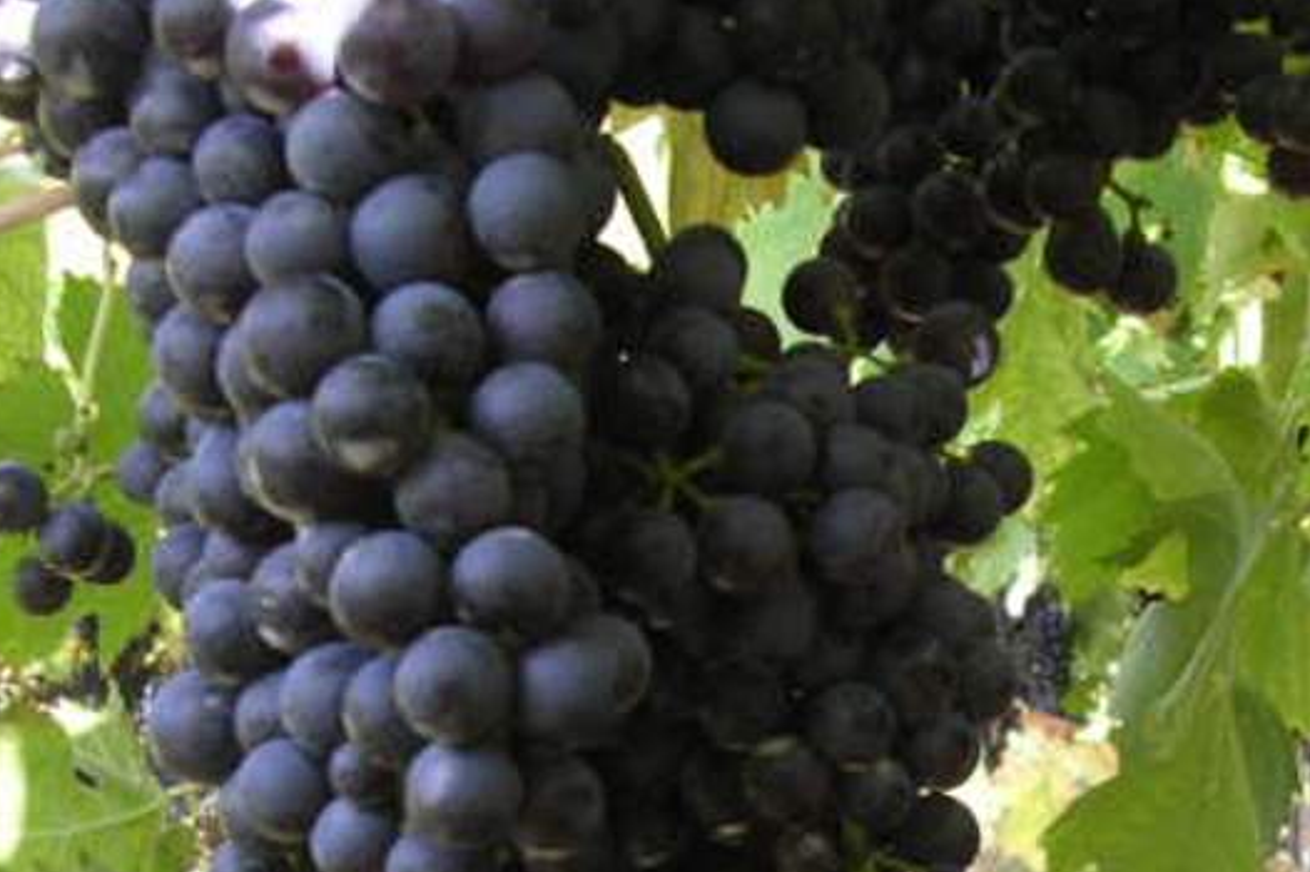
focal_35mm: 77
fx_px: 2800
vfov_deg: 17.5
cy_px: 713
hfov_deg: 26.2
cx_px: 837
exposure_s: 1/58.4
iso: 100
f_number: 2.8
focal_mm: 5.8
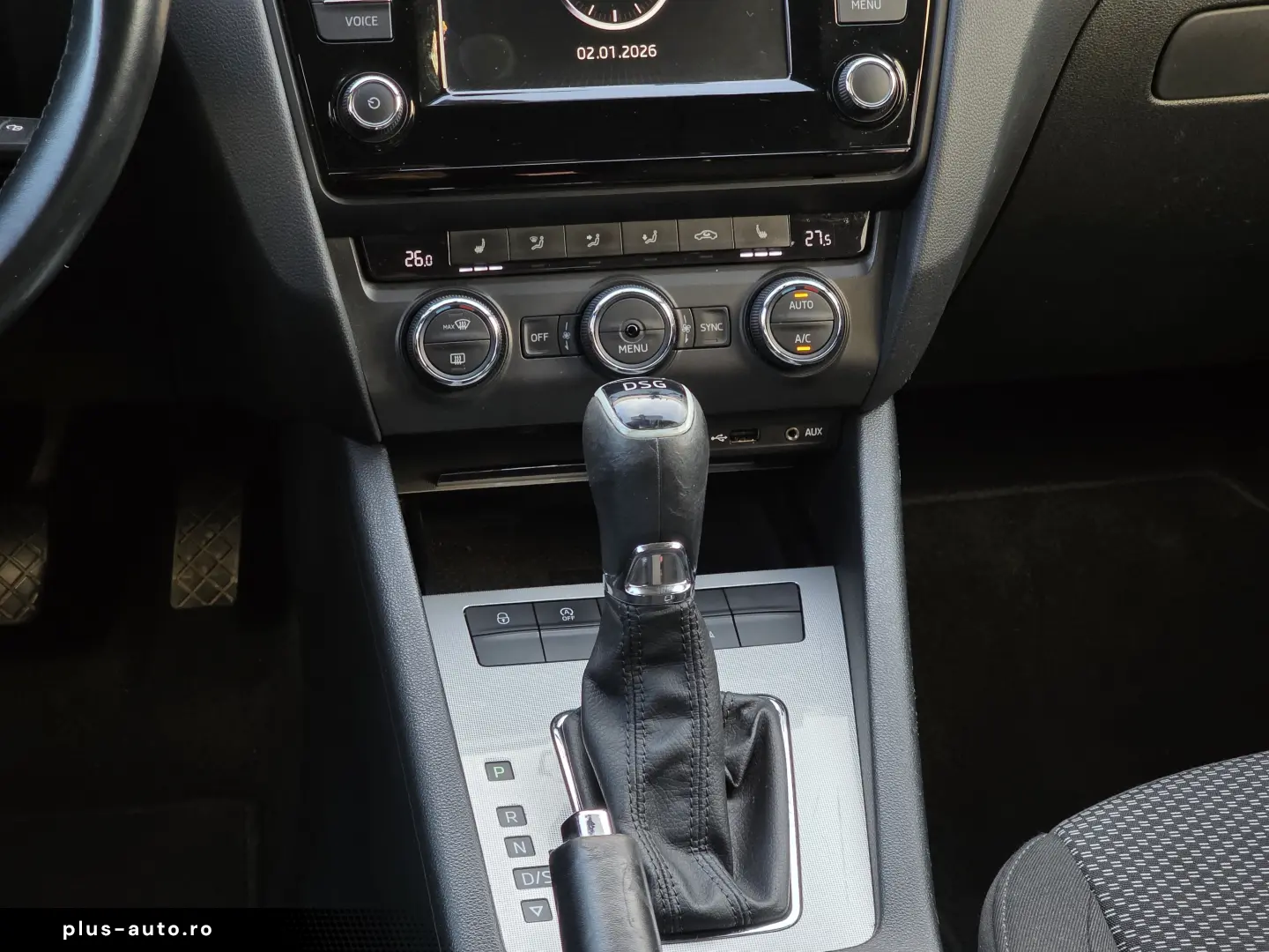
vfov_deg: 21.3
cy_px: 476
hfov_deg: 28.2
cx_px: 634
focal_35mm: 69
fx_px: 2529
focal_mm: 7.9
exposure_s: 1/100
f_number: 2.4
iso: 160
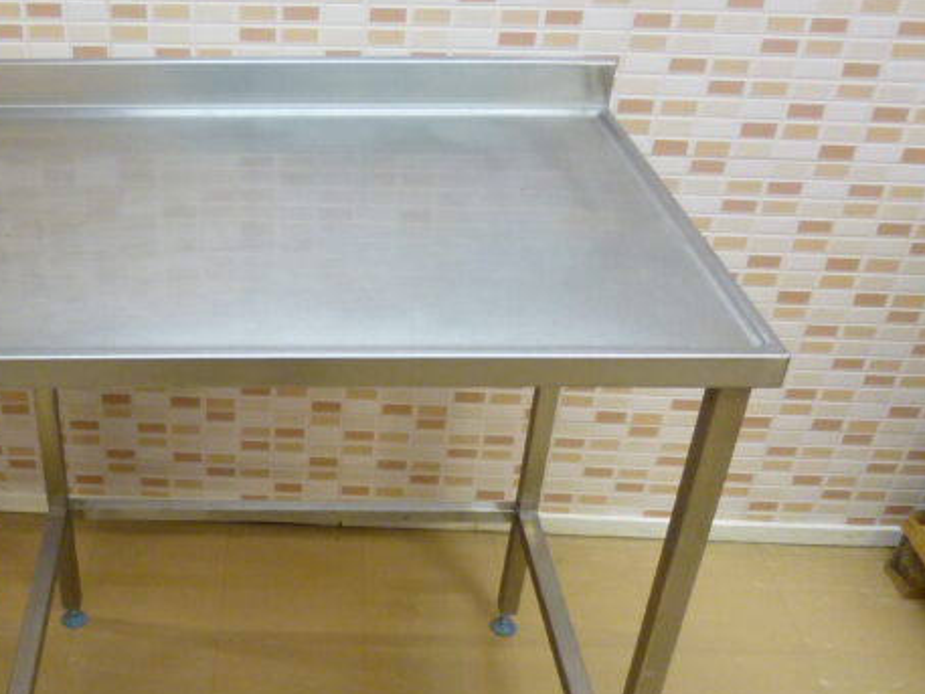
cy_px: 407
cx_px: 229
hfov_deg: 43.3
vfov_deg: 34.3
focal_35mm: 42
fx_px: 1123
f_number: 2.2
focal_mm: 4.3
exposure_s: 1/60
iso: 250
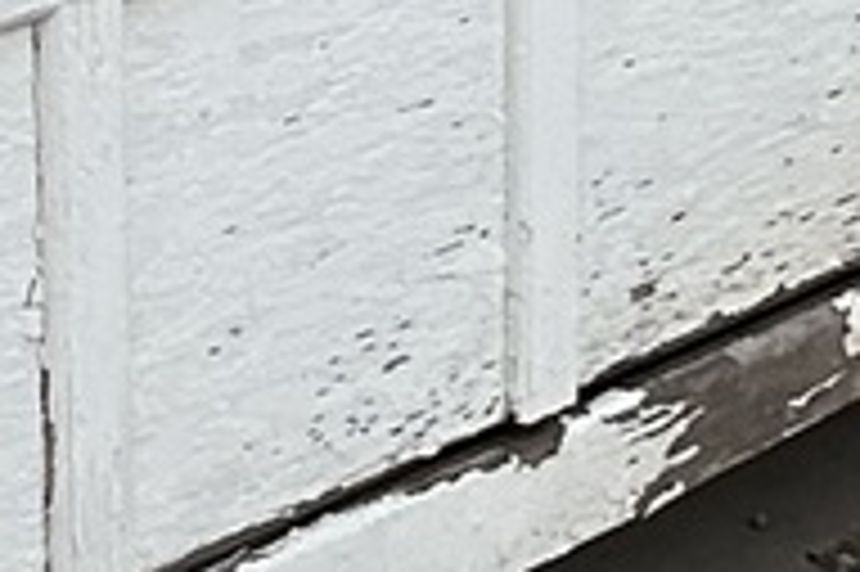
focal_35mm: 204
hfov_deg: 10.0
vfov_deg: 6.7
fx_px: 4869
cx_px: 54
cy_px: 230
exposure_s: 1/121
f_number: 1.5
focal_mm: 5.7
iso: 125
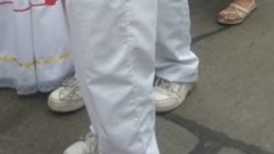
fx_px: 690
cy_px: -157
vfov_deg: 11.5
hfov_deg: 22.4
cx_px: 98
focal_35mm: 95
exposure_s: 1/500
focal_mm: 5
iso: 80
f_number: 2.8
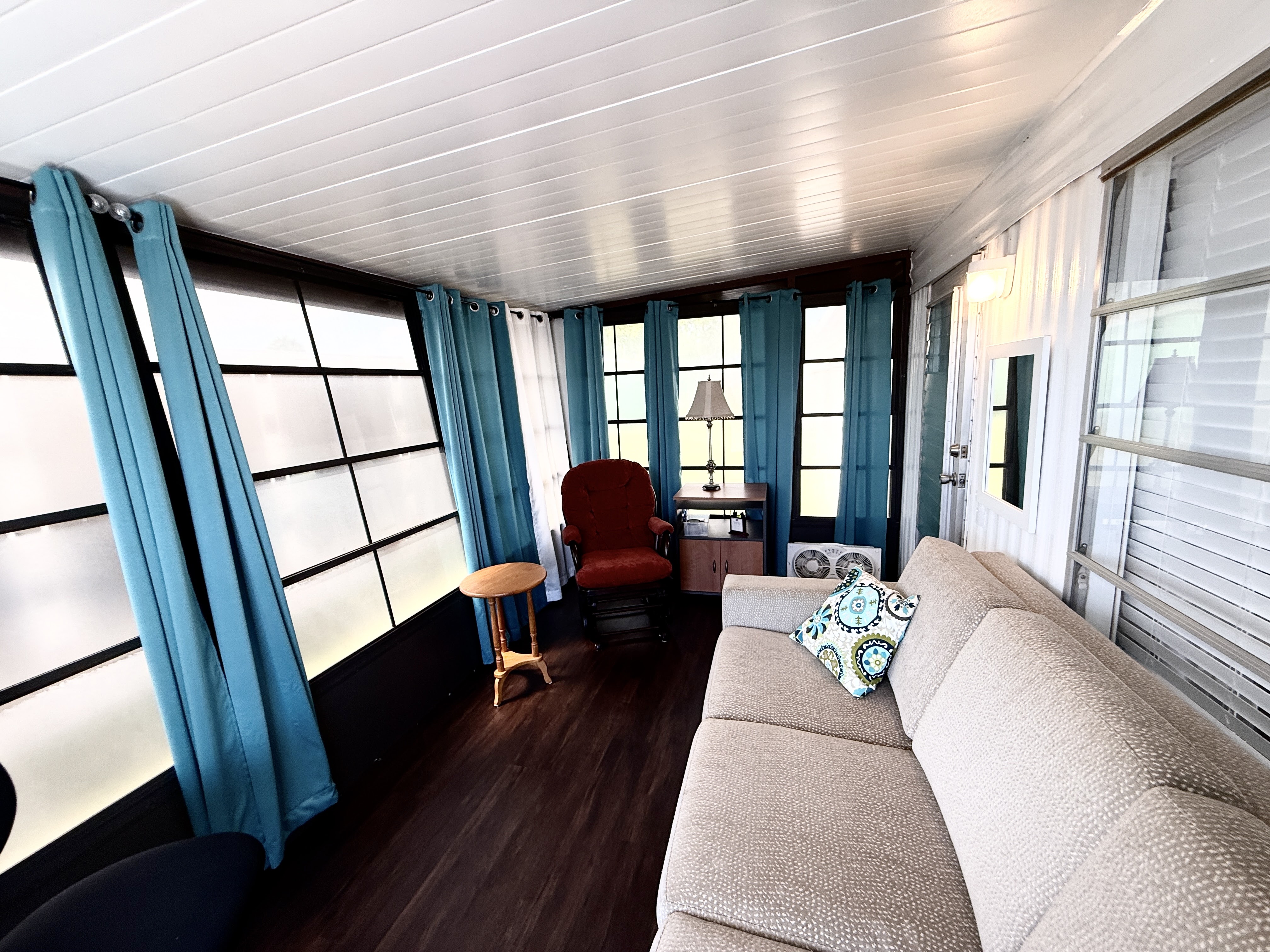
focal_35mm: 14
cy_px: 476
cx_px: 635
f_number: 2.2
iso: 100
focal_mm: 2.22
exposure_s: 1/120
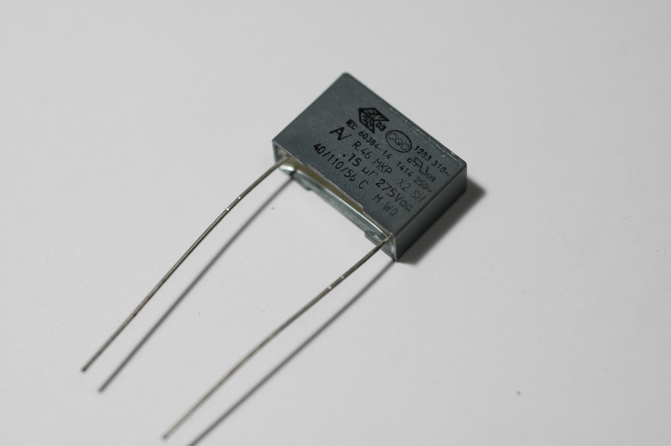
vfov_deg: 15.2
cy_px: 223
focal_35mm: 90
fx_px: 1676
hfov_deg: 22.6
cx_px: 336
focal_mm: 60
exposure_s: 1/125
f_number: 5
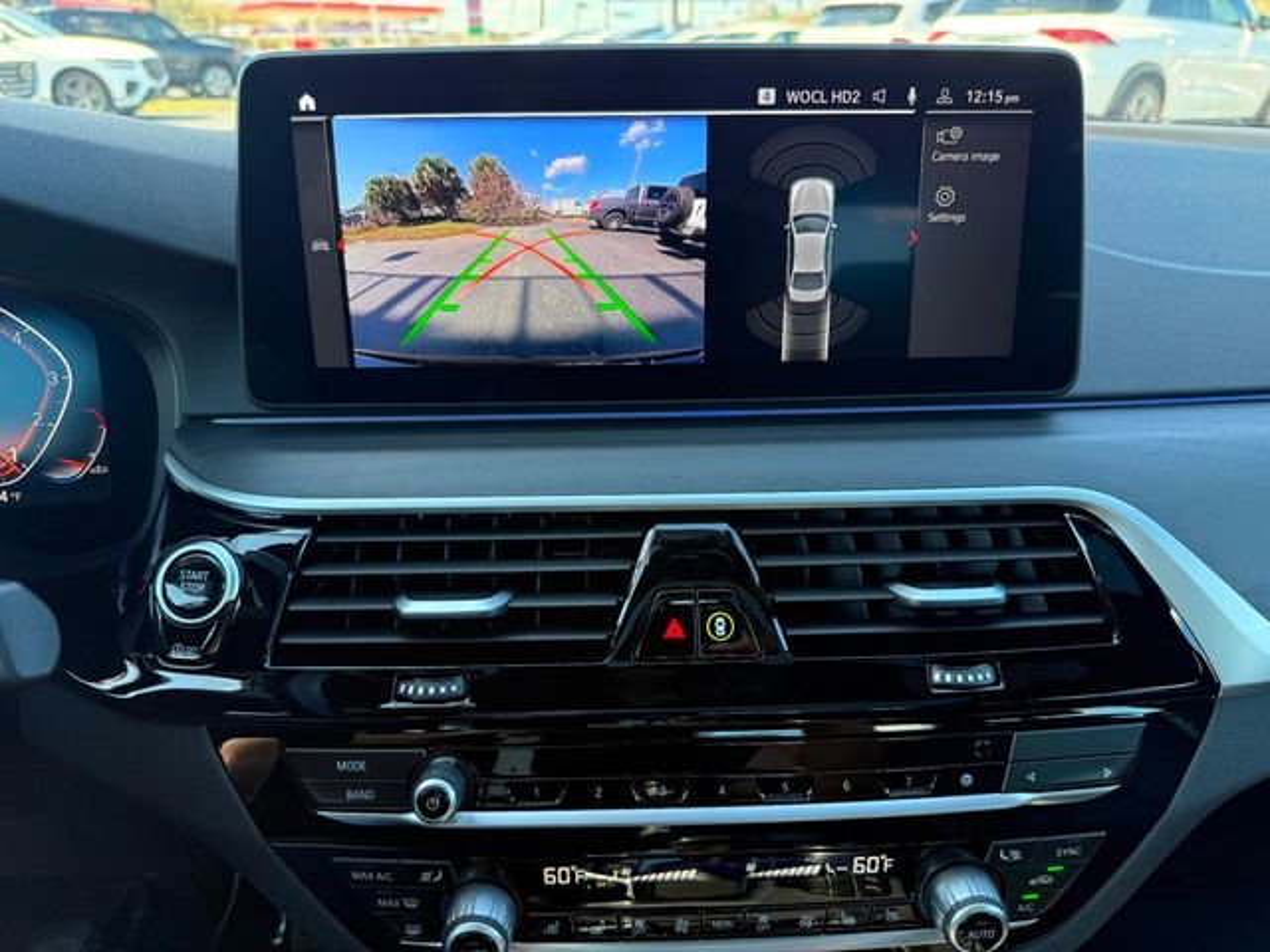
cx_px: 635
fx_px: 881
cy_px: 476
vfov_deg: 56.8
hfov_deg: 71.6
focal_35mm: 24
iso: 200
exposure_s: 1/295
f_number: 1.78
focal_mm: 6.76
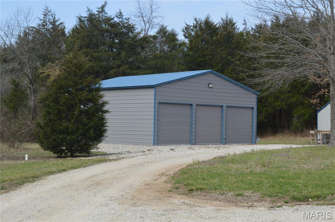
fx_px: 586
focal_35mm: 63
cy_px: 111
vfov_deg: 21.5
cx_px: 168
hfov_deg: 31.9
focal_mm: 42
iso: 100
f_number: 7.1
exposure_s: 1/200
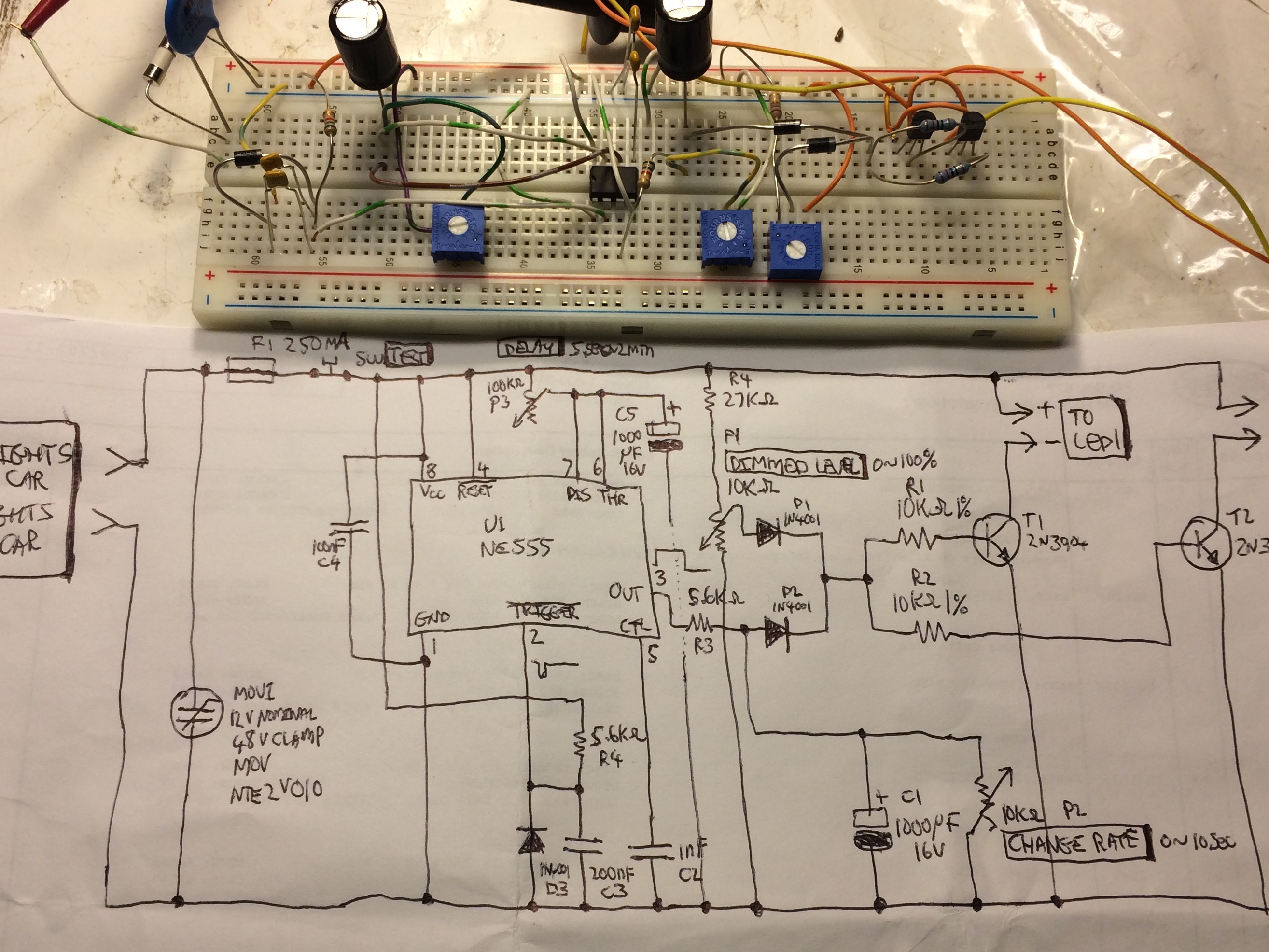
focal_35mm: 36
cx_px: 624
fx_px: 1320
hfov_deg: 51.3
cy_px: 539
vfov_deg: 39.6
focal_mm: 4.15
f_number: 2.2
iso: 32
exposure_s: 1/207
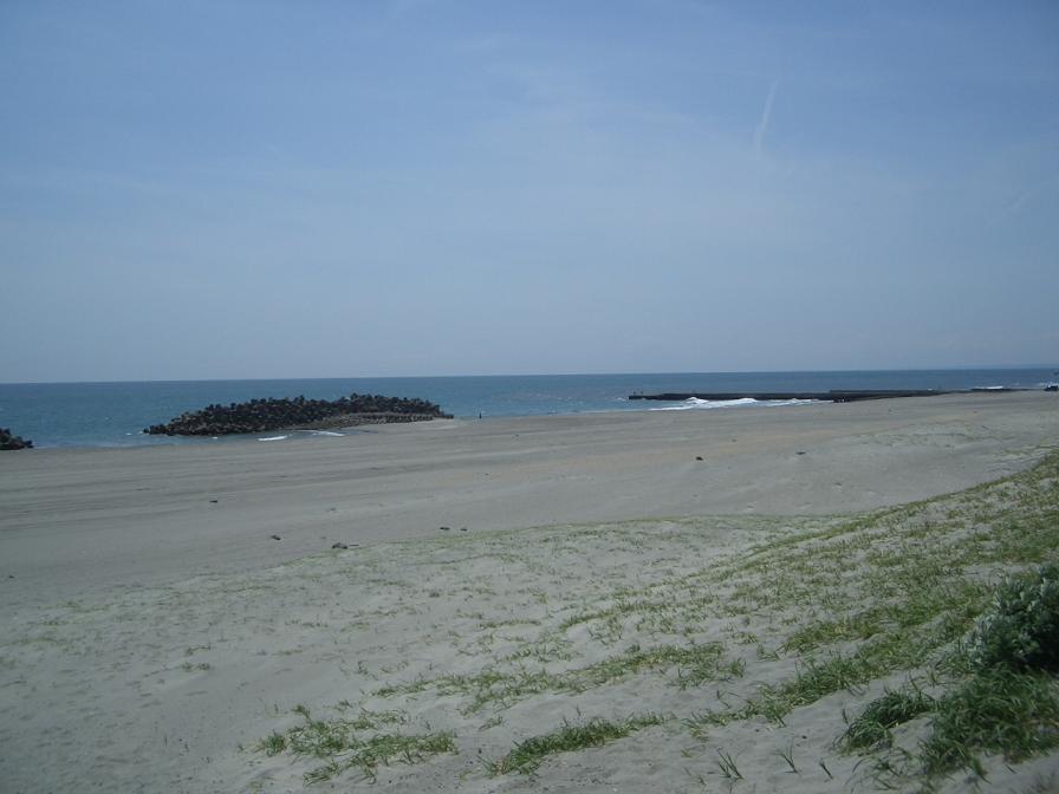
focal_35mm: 35
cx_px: 530
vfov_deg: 40.7
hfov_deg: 52.6
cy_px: 397
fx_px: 1071
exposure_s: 1/1600
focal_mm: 5.8
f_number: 4.3
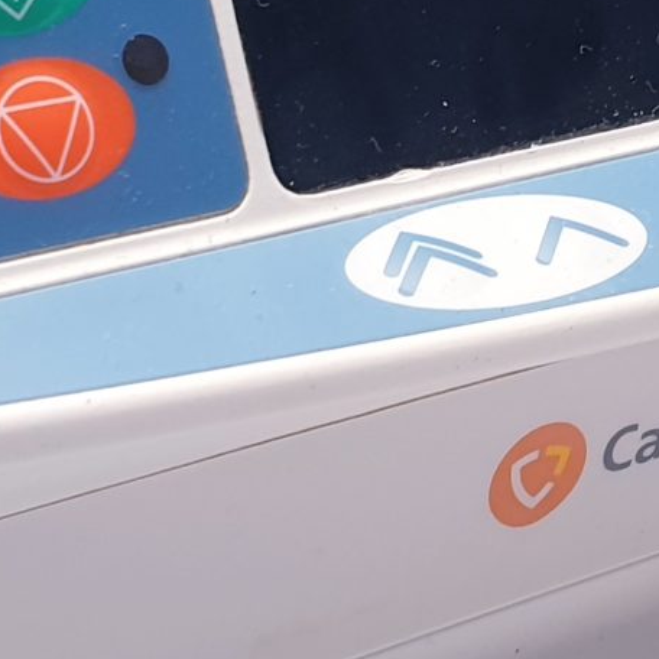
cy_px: 325
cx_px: 619
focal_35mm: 129
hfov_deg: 13.4
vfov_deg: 13.5
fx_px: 2778
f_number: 2.4
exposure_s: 1/50
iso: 80
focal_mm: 4.3
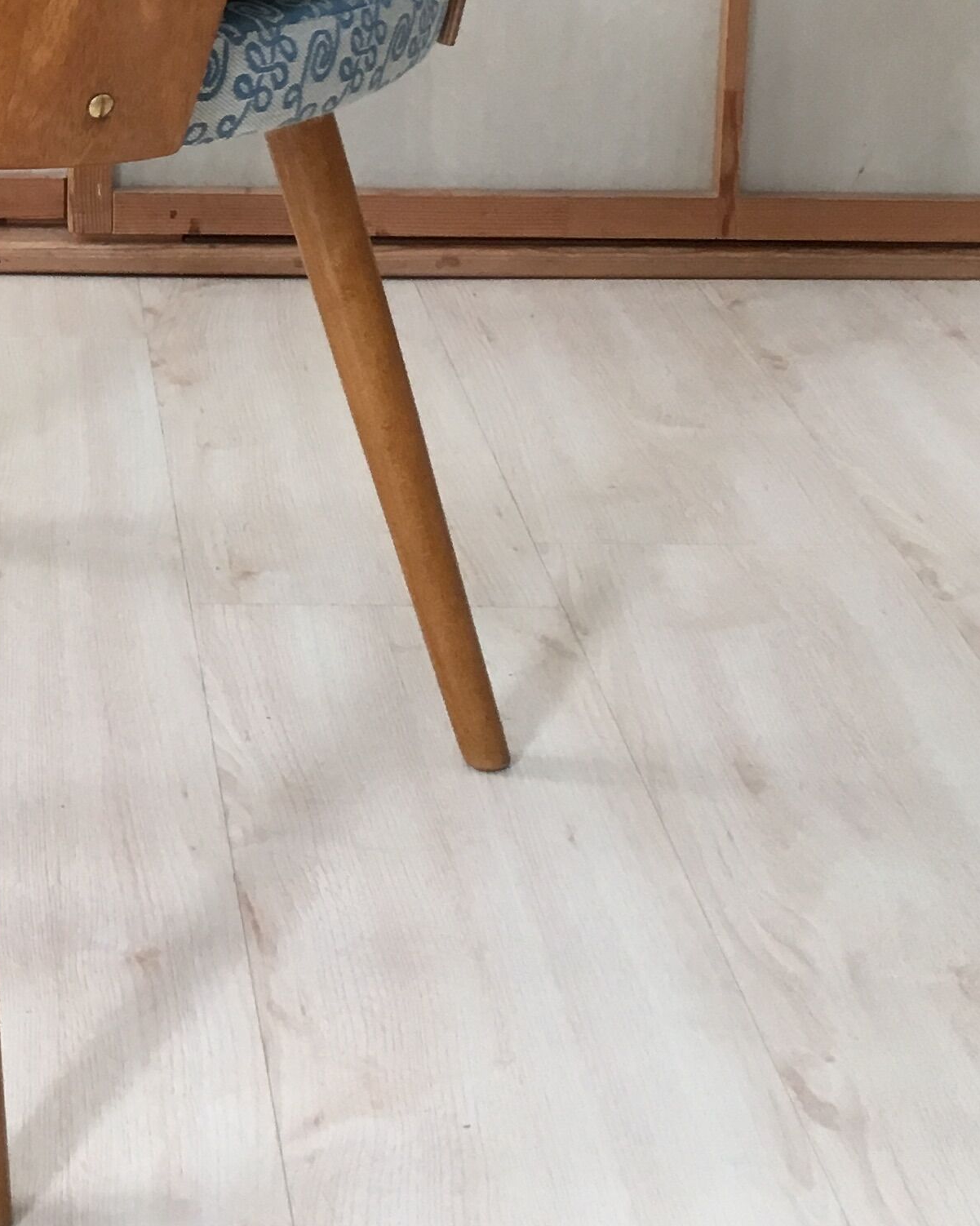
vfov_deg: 23.7
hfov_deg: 19.3
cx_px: -107
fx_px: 2756
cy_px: -67
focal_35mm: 76
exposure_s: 1/33
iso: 50
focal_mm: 4.15
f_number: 2.2
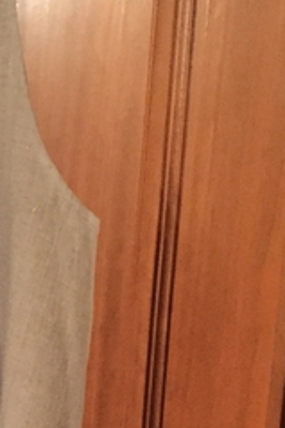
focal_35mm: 101
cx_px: -231
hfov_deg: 12.4
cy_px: 476
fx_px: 1201
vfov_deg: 19.3
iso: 640
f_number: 2.2
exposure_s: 1/15
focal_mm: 4.15
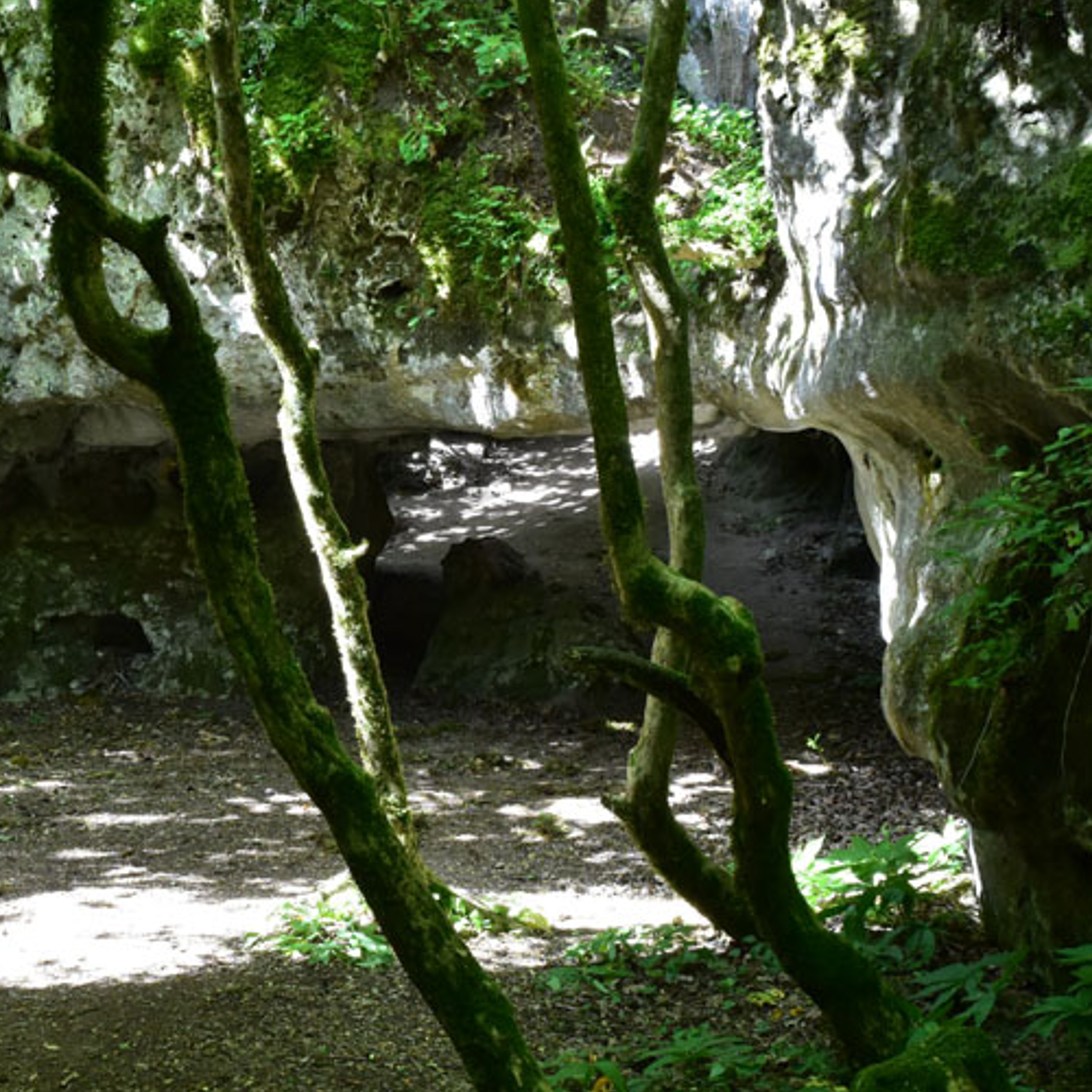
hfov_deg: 32.5
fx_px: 1820
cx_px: 221
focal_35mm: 51
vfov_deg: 33.4
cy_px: 613
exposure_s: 1/25
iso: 1250
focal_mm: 20
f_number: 11
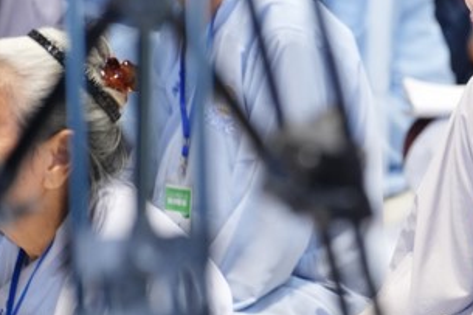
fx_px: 4202
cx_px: 471
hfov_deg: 6.4
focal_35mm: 320
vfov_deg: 4.3
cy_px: 86
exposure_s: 1/200
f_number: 2.8
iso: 2500
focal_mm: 150
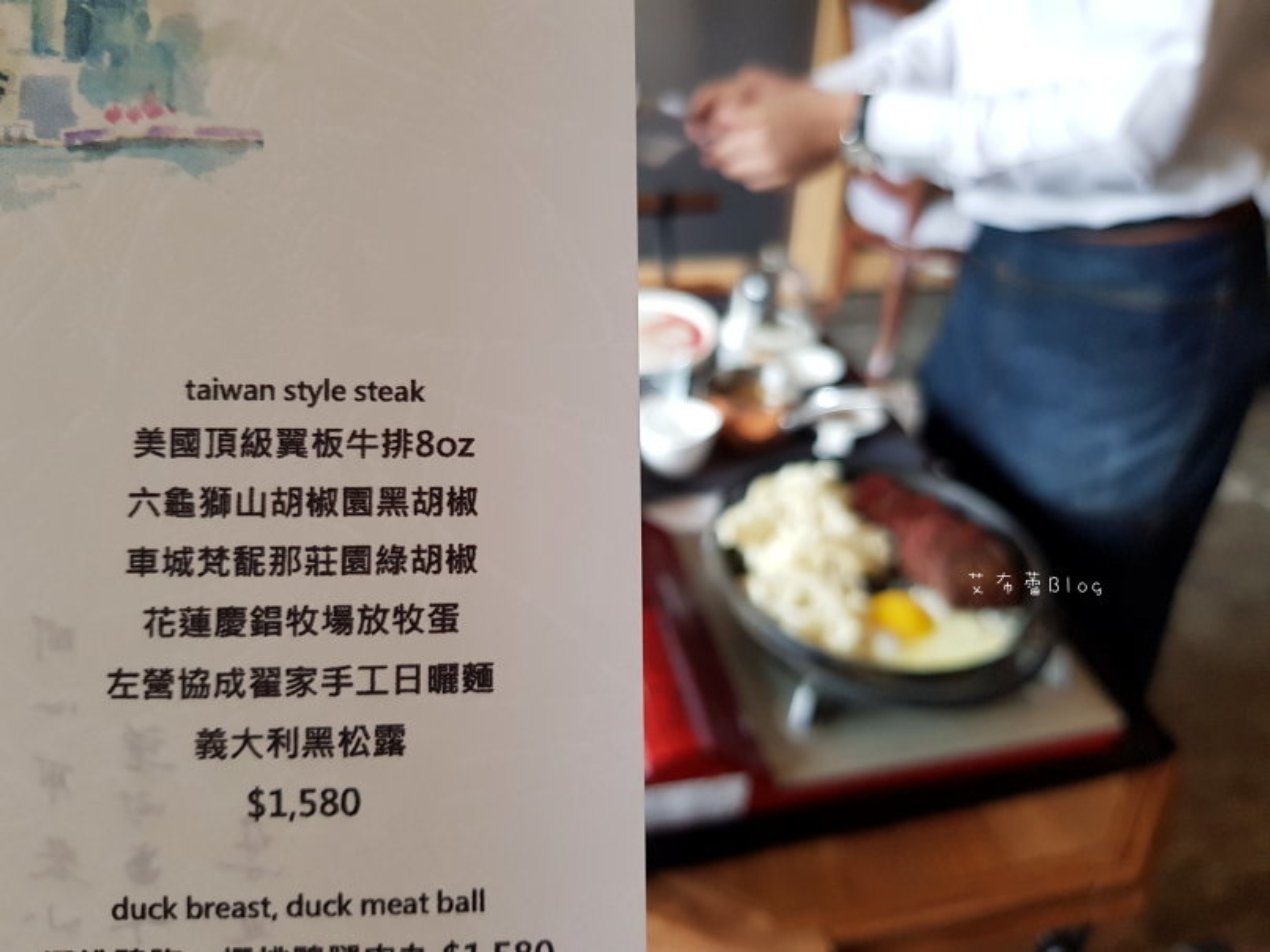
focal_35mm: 26
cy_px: 476
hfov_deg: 67.3
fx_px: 954
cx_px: 635
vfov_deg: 53.0
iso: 125
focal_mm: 4.3
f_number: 1.7
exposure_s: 1/60
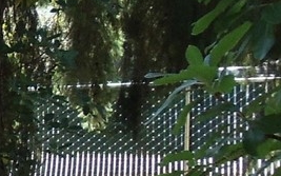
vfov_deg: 4.7
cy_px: 218
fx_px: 2137
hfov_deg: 6.9
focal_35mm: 279
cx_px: -493
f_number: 3.5
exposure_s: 1/250
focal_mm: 6
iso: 200
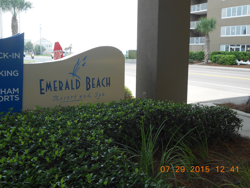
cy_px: 94
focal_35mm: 37
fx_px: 267
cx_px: 125
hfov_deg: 50.1
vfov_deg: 38.7
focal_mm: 6.7
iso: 80
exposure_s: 1/160
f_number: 3.9
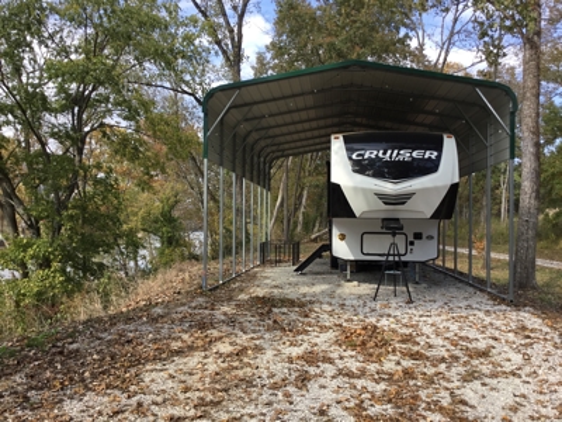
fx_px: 503
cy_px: 211
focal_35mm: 31
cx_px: 281
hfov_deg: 58.4
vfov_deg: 45.4
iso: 25
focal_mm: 3.3
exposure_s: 1/445
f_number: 2.4
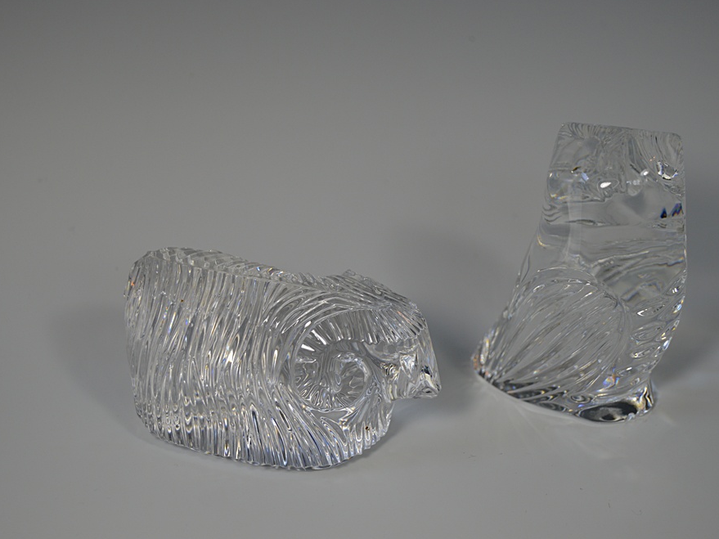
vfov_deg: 18.0
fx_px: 1703
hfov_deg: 23.8
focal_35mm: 82
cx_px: 380
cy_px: 270
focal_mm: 50
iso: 180
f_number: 5.6
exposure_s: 1/125
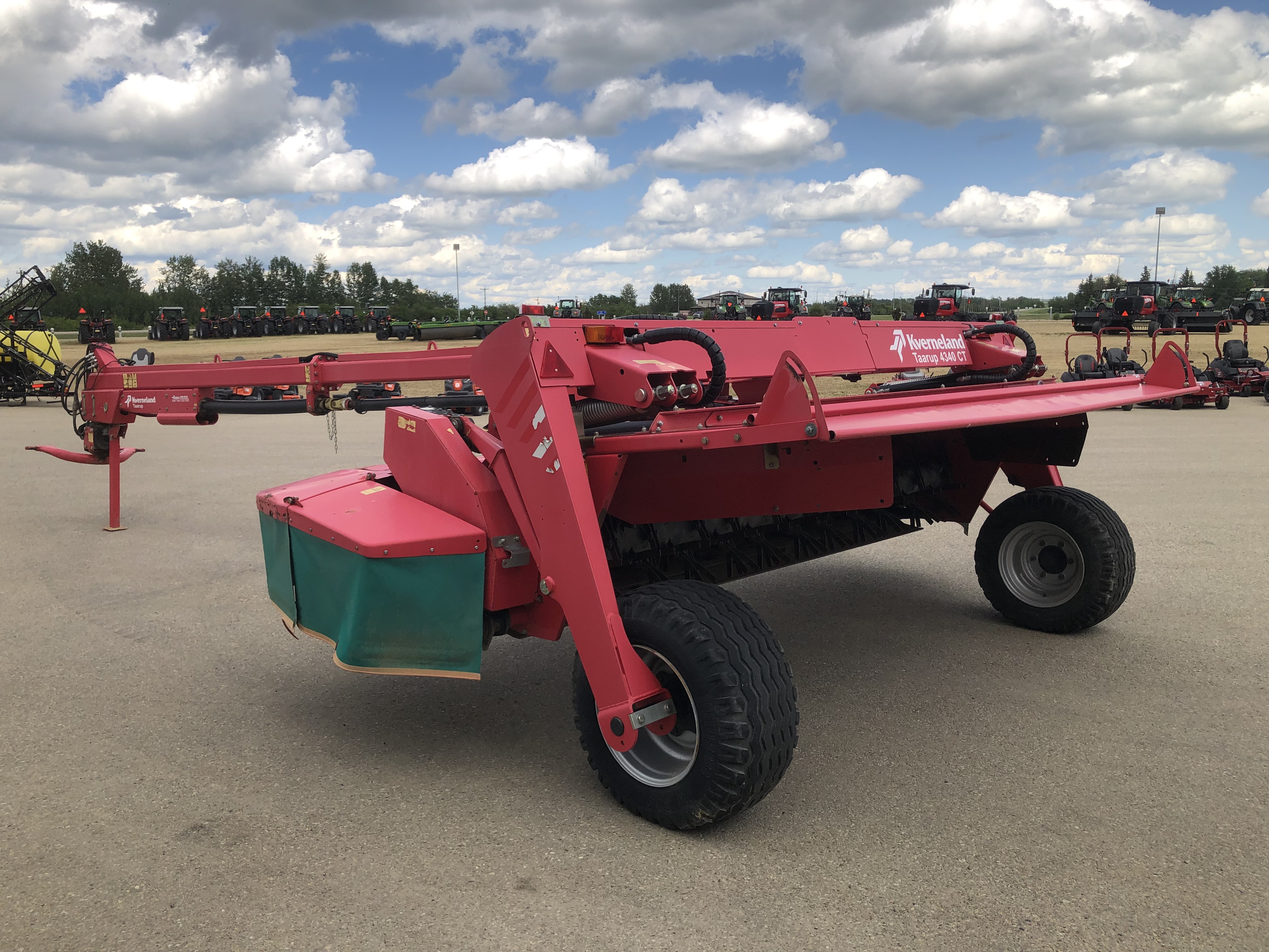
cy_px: 476
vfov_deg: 49.7
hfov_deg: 63.4
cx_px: 634
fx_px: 1026
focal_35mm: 28
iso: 20
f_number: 1.8
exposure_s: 1/1779
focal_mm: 3.99
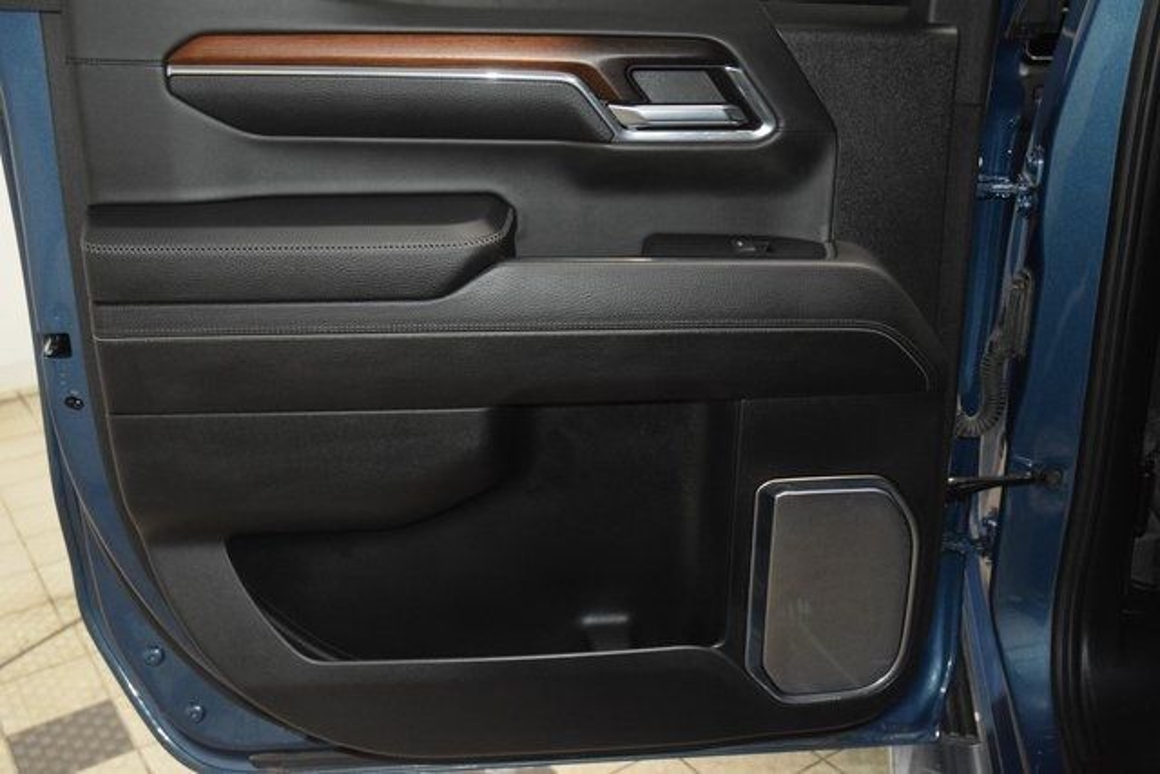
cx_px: 580
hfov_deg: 51.3
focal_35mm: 38
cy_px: 387
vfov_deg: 35.5
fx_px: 1209
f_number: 3.8
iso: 3200
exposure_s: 1/125
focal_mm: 25
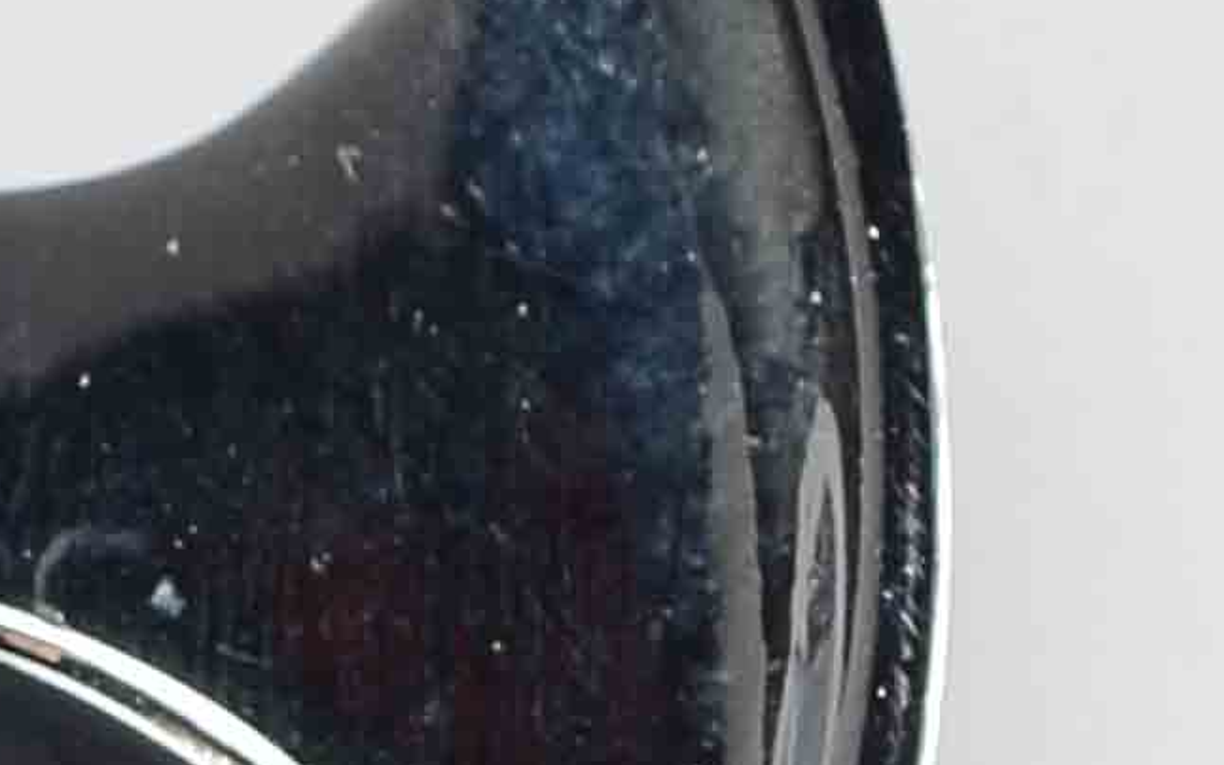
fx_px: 21349
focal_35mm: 640
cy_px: 1746
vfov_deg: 2.0
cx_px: -2486
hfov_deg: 3.2
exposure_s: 1/80
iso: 100
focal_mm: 55
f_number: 10
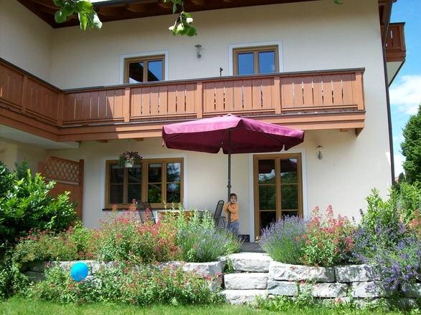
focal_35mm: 36
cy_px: 158
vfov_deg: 39.6
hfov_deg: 51.4
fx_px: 438
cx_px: 210
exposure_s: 1/259
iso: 80
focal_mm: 6
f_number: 4.8
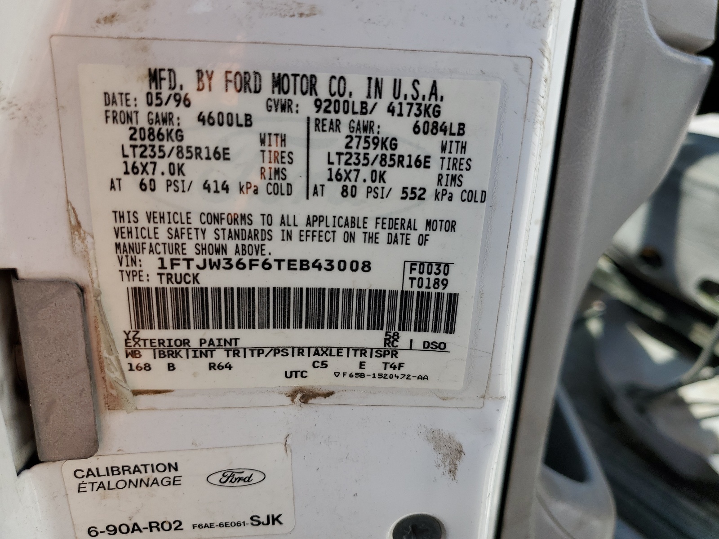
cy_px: 270
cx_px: 360
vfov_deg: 53.1
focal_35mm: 26
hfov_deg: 67.3
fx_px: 540
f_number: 1.5
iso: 50
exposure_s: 1/769
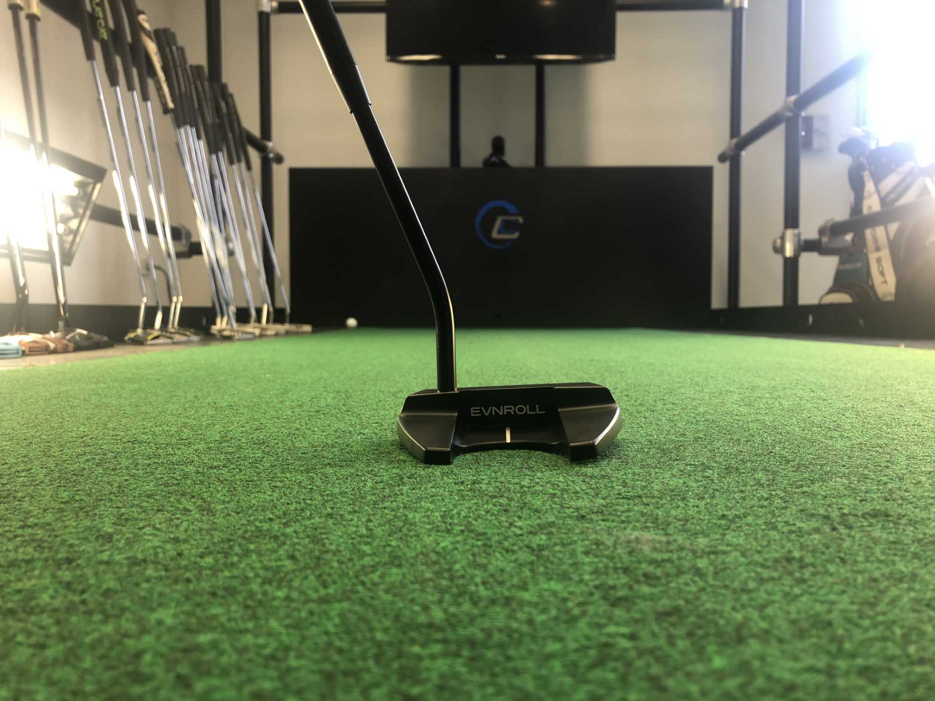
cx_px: 468
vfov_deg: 49.7
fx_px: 756
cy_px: 350
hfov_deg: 63.4
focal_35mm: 28
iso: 40
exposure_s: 1/100
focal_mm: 3.99
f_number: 1.8
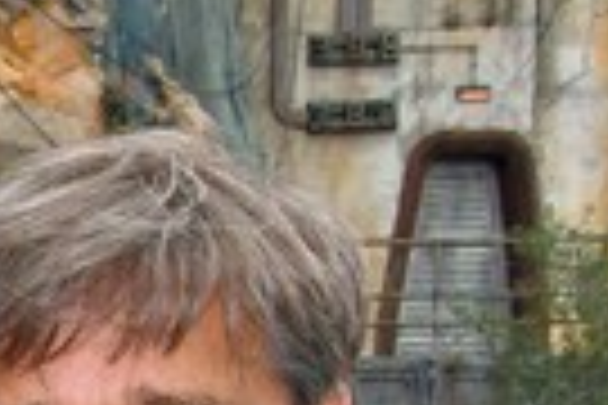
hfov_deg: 6.4
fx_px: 4999
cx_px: -1128
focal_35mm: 296
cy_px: 1316
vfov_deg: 4.4
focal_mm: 26
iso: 400
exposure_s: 1/250
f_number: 11
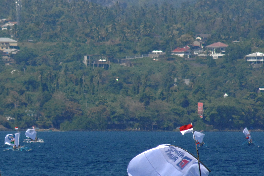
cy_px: 123
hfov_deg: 2.4
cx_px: 33
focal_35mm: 847
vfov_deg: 1.6
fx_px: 6211
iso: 400
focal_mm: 300
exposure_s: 1/2000
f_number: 8
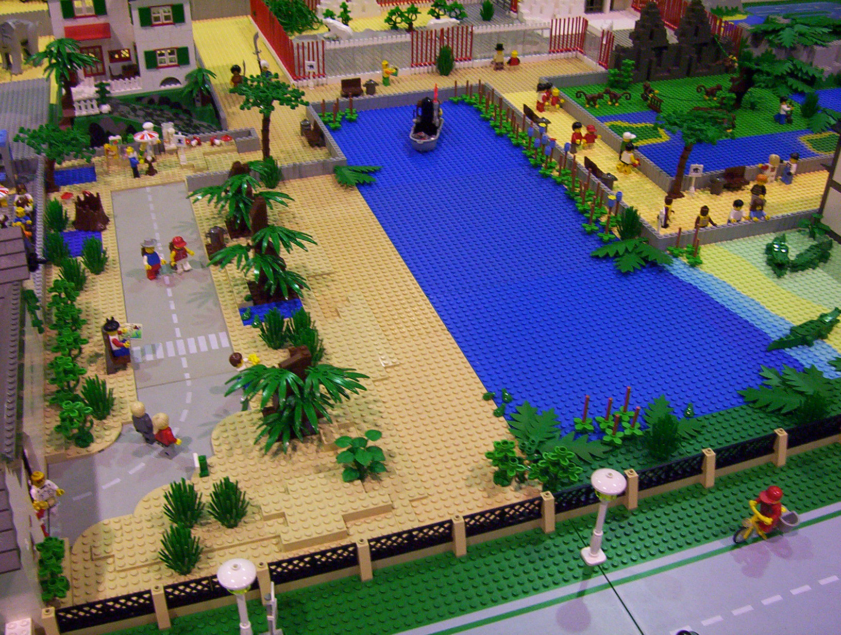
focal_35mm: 43
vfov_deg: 33.7
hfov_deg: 43.8
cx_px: 420
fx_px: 1047
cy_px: 318
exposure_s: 1/34.4
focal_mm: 5.77
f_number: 2.73
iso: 200
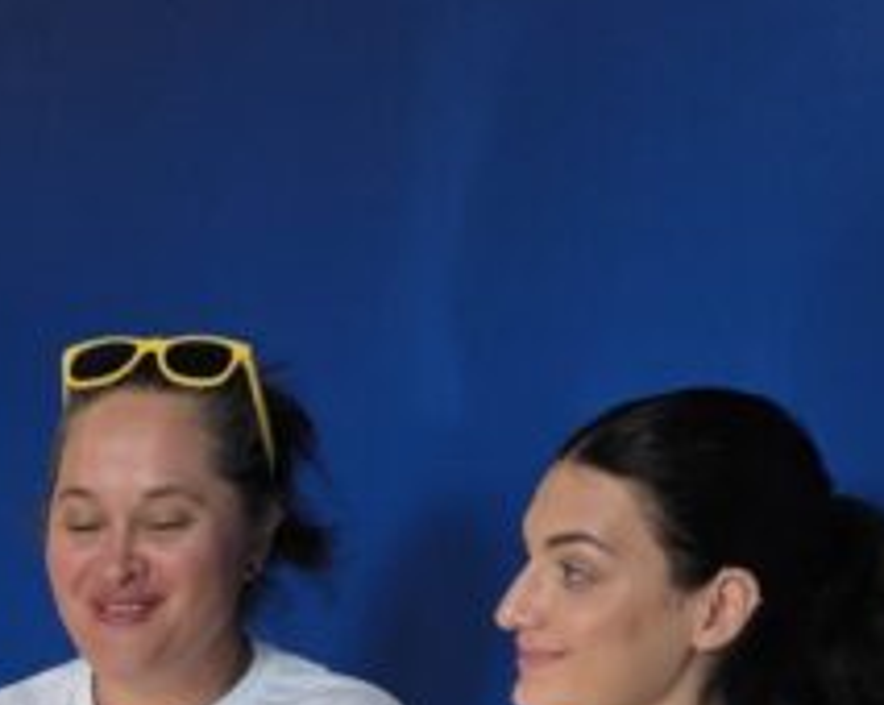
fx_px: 2823
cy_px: 1489
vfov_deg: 12.3
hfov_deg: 16.4
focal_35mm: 108
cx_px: -398
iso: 32
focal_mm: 6.3
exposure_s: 1/180
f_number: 1.7
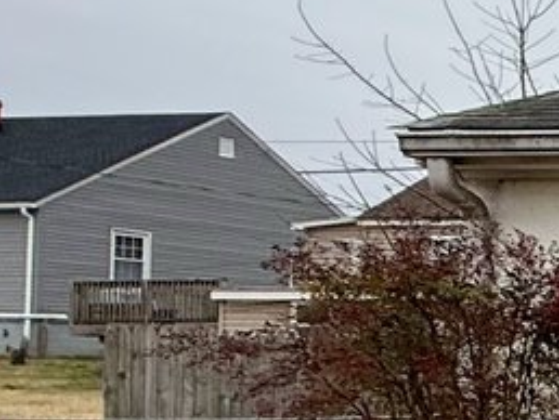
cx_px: 1444
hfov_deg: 13.7
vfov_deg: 17.8
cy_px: 363
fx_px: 1325
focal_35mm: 82
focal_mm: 2.22
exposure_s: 1/494
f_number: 2.2
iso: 50
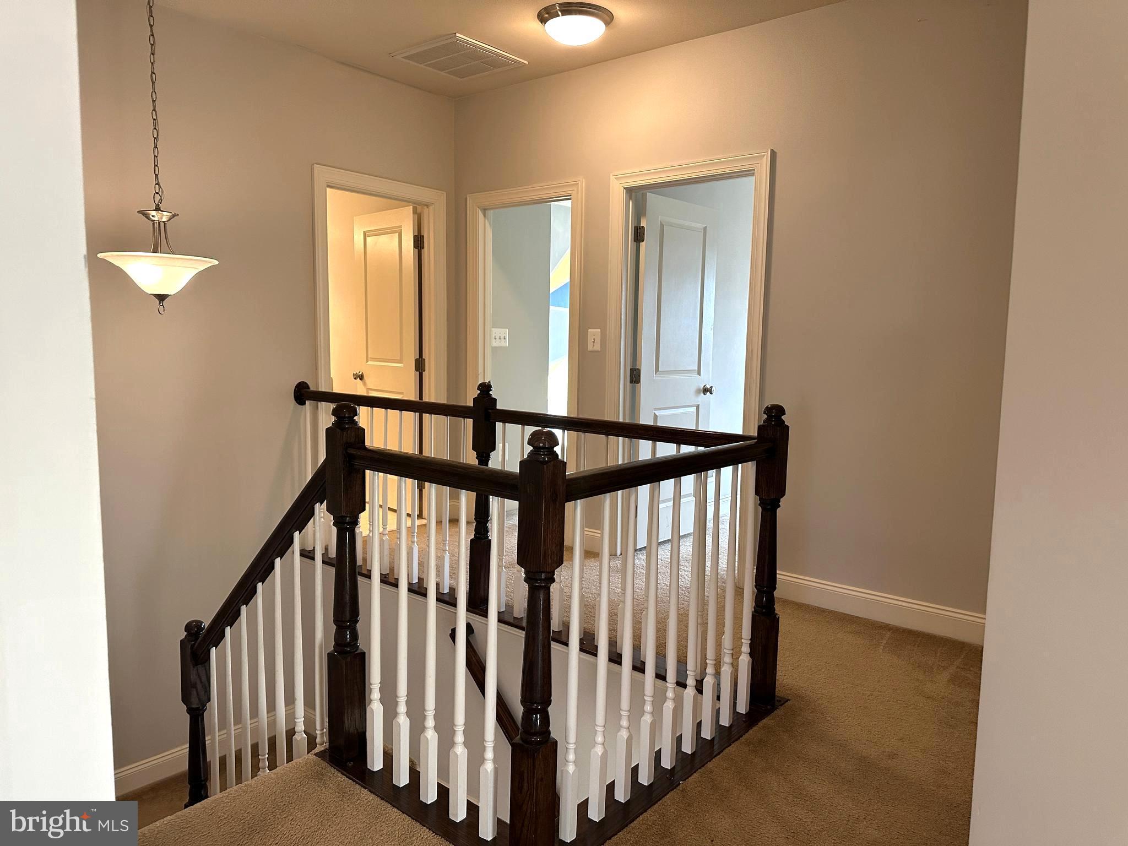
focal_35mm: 24
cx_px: 564
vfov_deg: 56.8
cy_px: 423
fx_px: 782
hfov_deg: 71.6
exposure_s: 1/120
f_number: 1.78
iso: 200
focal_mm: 6.86
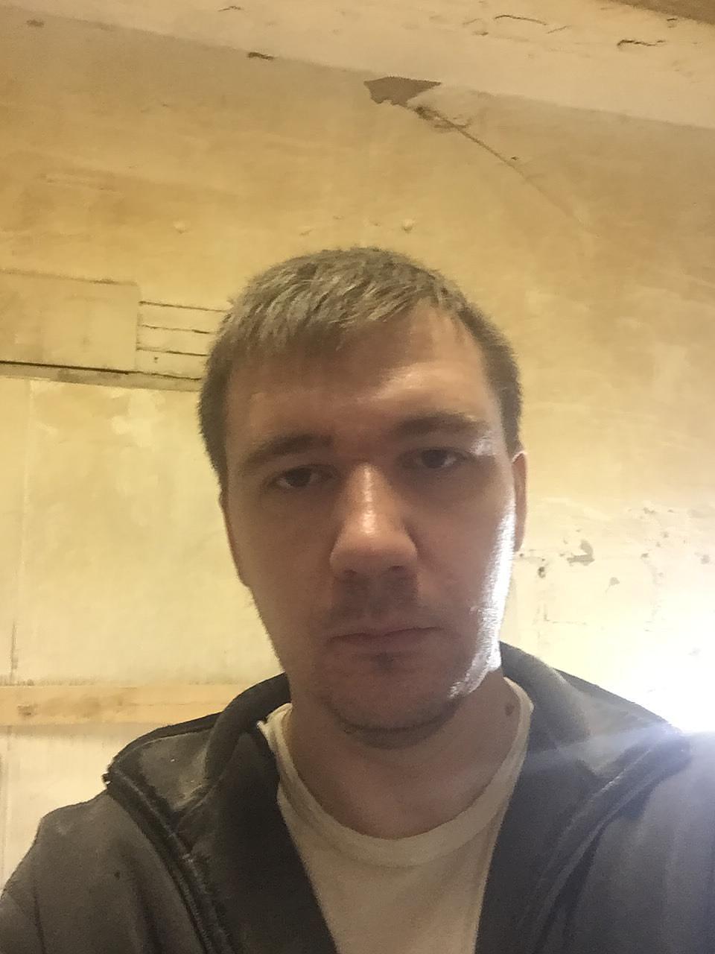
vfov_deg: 58.4
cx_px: 358
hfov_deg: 45.4
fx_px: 854
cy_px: 477
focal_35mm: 31
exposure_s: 1/25
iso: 250
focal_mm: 2.65
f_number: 2.2
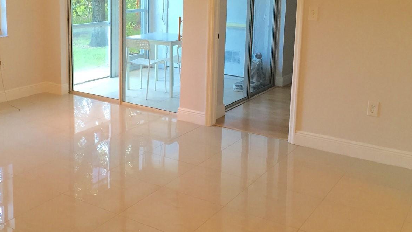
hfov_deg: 46.9
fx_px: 470
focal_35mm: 43
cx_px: 154
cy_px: 58
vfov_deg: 27.3
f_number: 2.2
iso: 64
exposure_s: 1/30
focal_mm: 4.15
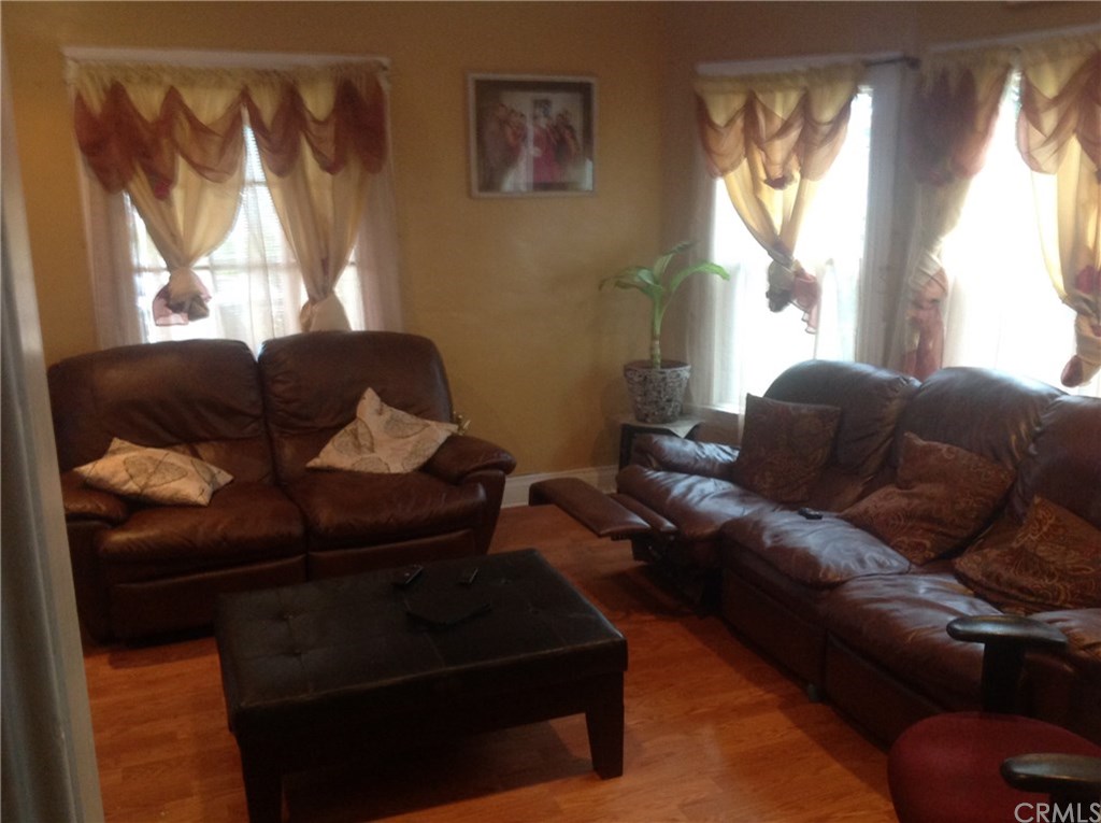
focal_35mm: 35
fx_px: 1112
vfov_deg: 40.6
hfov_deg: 52.7
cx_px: 550
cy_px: 412
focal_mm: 4.28
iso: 200
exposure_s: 1/15
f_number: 2.4
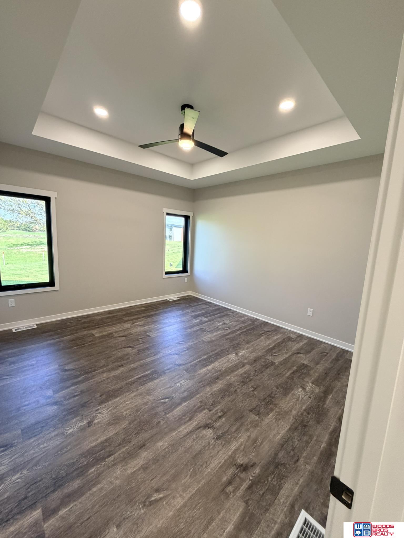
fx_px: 218
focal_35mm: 14
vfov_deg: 102.1
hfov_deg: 85.7
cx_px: 202
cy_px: 269
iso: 250
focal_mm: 2.22
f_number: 2.2
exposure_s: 1/120
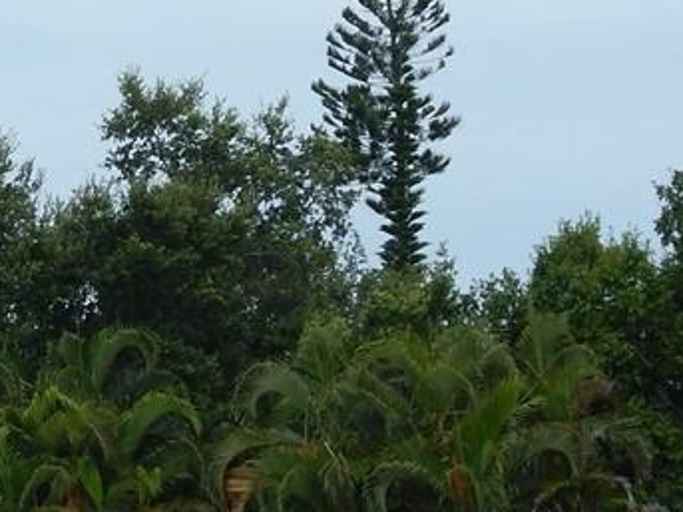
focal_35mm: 206
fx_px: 4063
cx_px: -169
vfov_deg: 7.2
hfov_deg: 9.5
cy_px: 488
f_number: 4.1
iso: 125
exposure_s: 1/800
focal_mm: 12.3
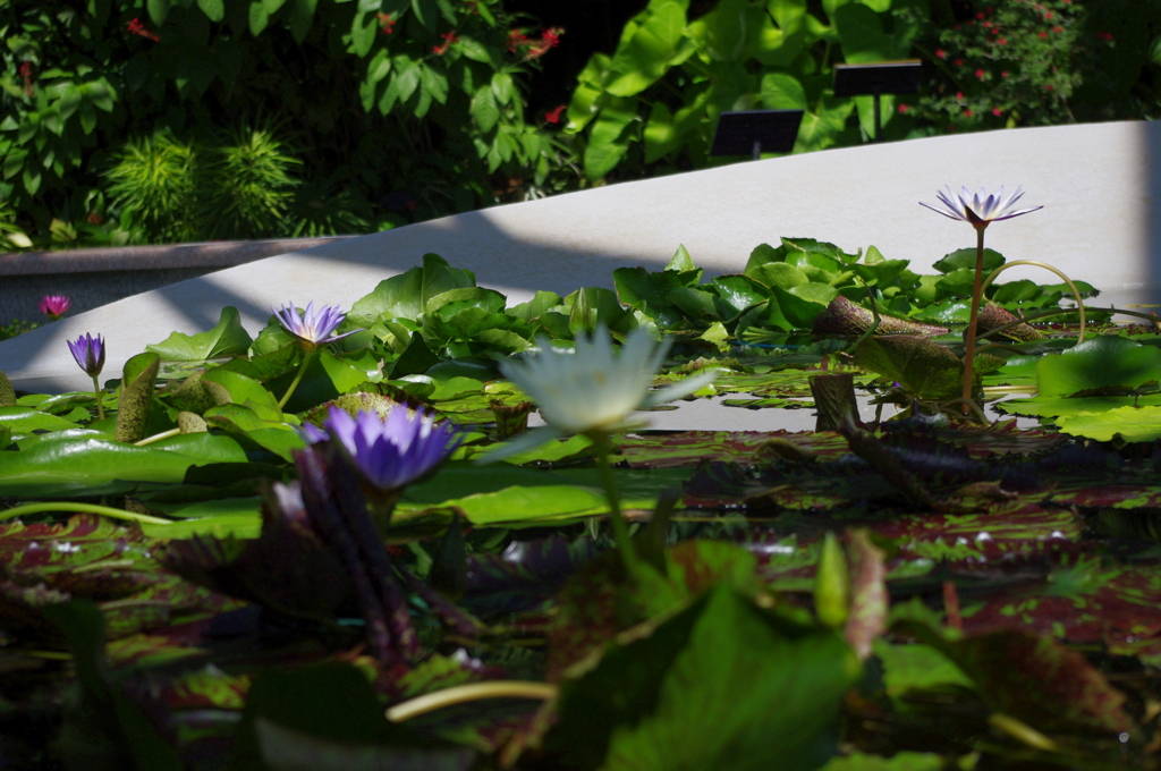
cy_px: 386
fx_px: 2641
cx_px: 580
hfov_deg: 24.8
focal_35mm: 82
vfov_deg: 16.6
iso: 400
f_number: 7.1
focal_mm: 55
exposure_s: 1/320
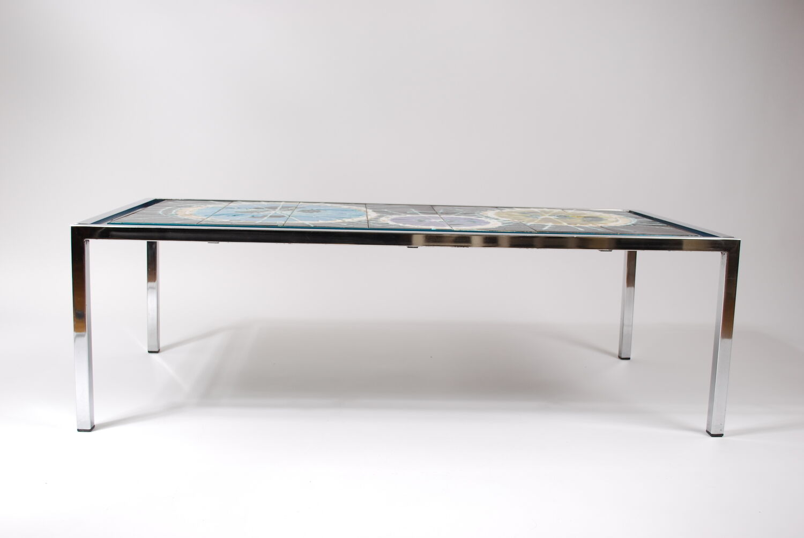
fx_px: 805
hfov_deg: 53.1
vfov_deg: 37.0
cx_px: 402
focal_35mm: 36
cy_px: 269
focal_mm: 24
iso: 100
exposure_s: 1/20
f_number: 5.6
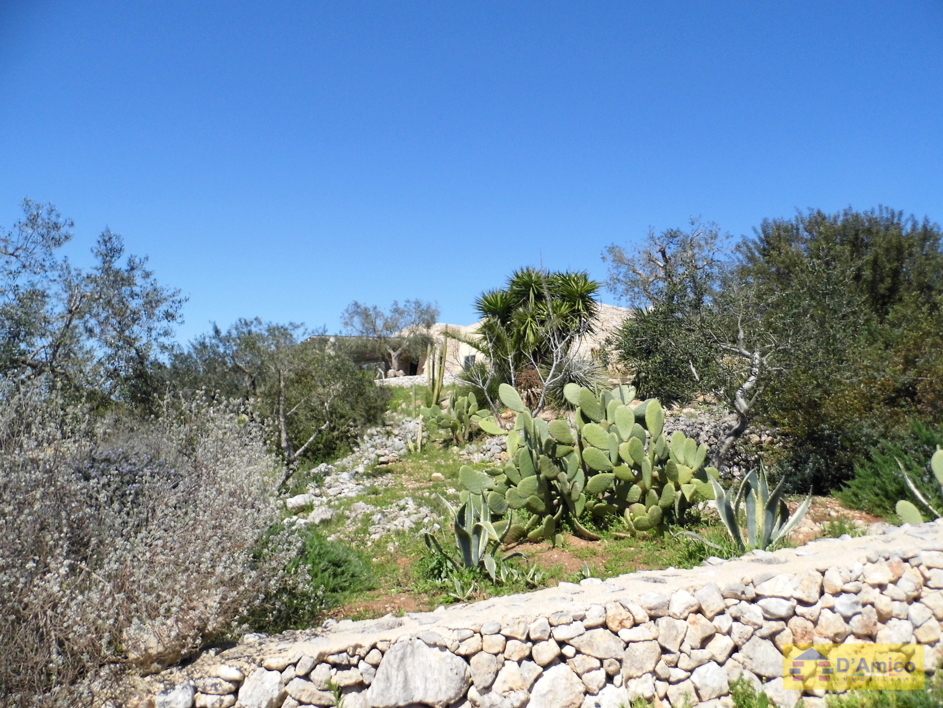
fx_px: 681
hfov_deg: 69.4
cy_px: 354
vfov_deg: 54.9
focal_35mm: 25
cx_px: 472
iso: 100
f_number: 8.9
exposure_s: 1/200
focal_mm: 4.5
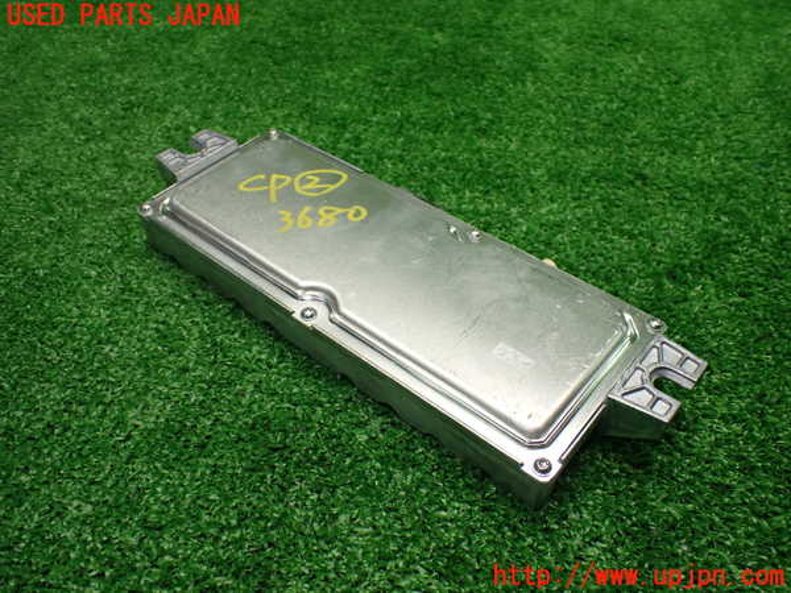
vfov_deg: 46.8
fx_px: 686
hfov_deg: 60.0
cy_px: 296
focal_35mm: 30
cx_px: 396
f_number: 2.3
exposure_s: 1/125
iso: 250
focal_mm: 5.4
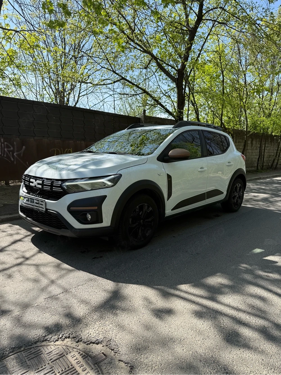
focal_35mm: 24
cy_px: 188
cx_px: 140
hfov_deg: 56.8
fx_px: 260
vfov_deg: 71.6
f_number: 1.78
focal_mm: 6.76
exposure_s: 1/2110
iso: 80
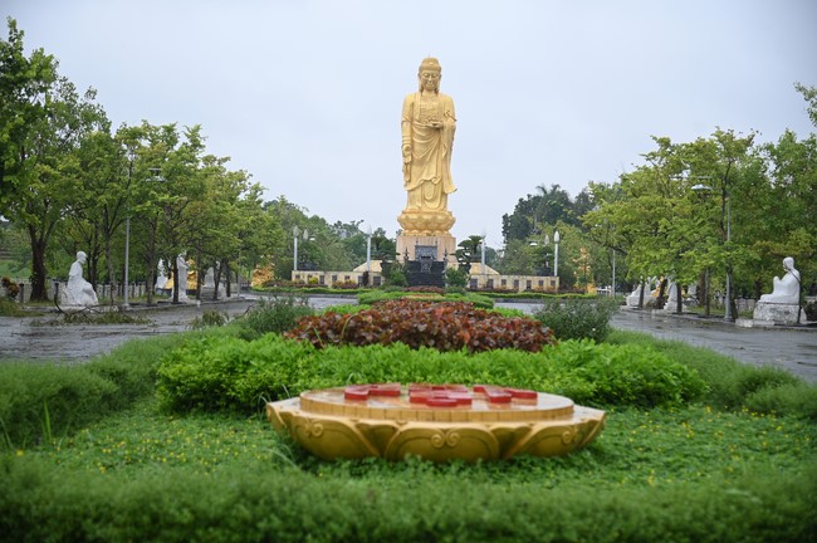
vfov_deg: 23.3
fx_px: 1315
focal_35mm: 58
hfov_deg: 34.5
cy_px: 272
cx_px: 408
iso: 100
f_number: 4
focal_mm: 58
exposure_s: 1/400
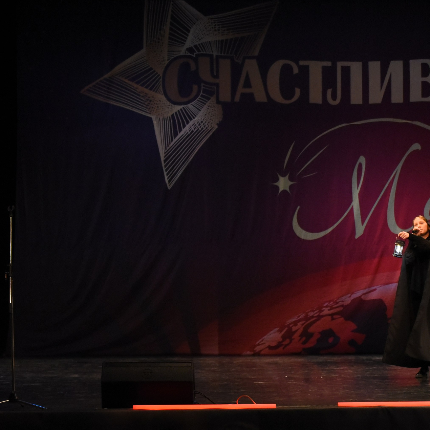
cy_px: 270
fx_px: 1686
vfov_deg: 14.5
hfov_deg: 14.4
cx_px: 386
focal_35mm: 120
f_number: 3.2
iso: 5000
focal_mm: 70
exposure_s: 1/800
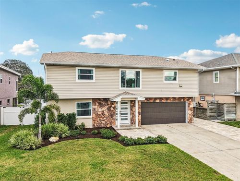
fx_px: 167
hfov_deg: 71.5
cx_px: 120
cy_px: 90
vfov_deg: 57.0
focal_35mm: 24
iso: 180
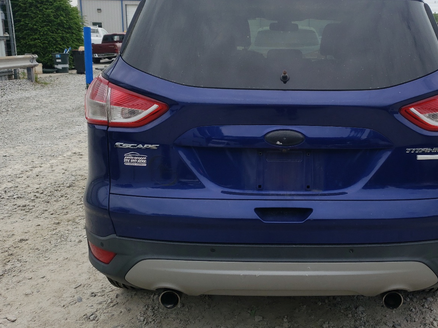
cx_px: 293
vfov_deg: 39.5
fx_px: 456
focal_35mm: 36
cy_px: 135
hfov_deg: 50.4
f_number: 1.5
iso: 50
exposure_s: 1/1429
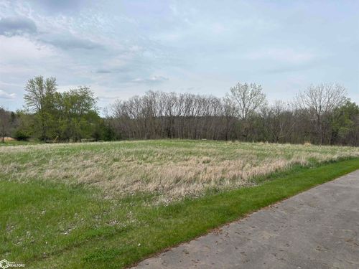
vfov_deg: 53.1
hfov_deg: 67.3
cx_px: 180
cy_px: 134
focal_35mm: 26
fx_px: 270
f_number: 1.6
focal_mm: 5.96
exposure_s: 1/2857
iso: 50
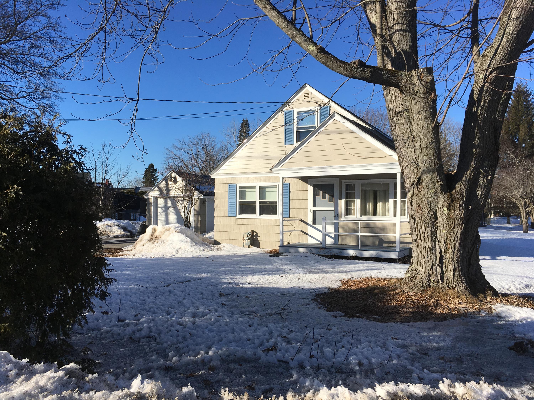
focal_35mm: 29
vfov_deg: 48.2
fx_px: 447
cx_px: 267
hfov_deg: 61.7
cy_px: 200
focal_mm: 4.15
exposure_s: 1/2024
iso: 25
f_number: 2.2
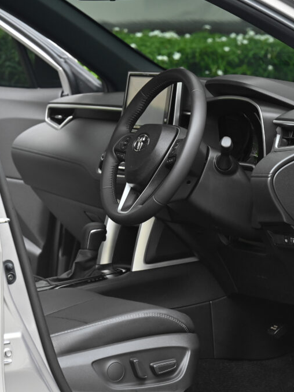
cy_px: 196
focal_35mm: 196
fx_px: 2221
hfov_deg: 7.6
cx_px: 139
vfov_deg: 10.1
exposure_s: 1/80
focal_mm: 135
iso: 1000
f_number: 7.1
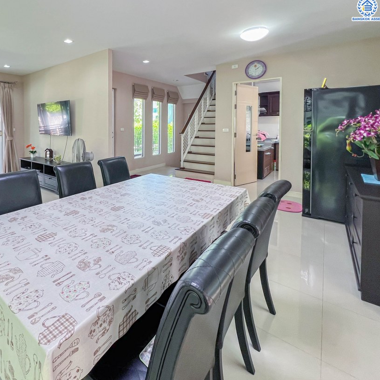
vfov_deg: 87.4
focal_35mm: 16
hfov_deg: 84.1
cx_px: 123
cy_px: 191
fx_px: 199
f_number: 1.8
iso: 50
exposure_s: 1/100
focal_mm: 1.57
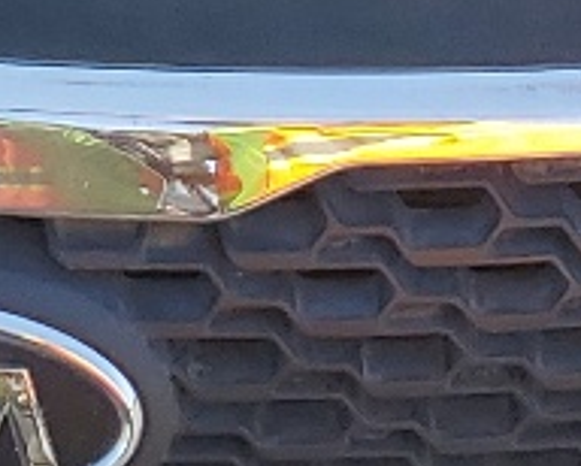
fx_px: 3632
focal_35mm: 211
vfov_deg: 6.4
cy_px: -1138
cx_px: -6
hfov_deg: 9.1
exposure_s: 1/909
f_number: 1.5
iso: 50
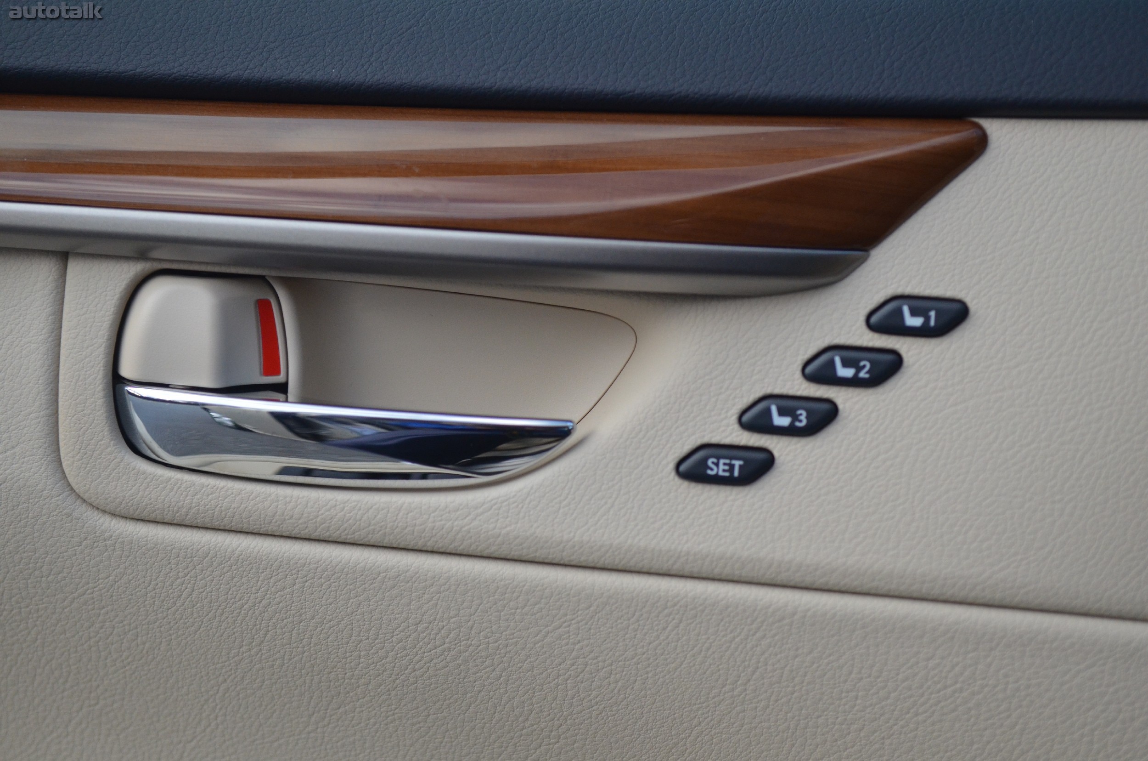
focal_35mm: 60
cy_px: 380
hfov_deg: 33.5
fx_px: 1909
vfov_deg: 22.5
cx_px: 574
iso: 1100
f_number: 2.8
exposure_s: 1/500
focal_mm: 40
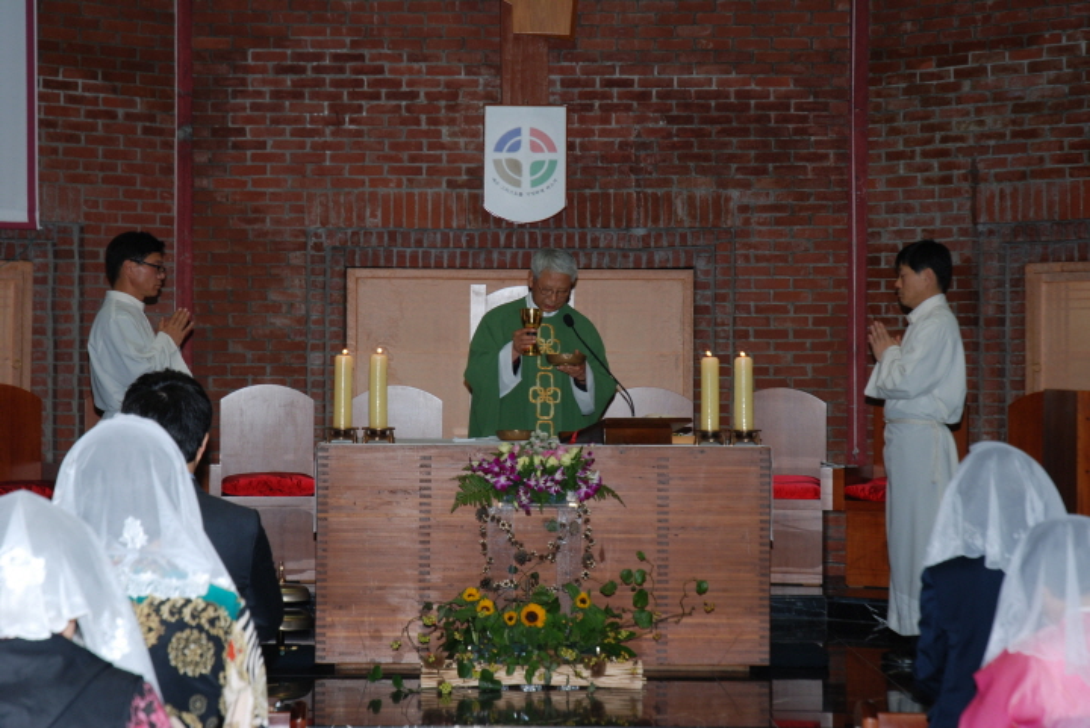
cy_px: 364
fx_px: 2499
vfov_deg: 16.6
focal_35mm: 82
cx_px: 545
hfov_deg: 24.6
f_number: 4.5
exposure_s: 1/60
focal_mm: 55
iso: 200
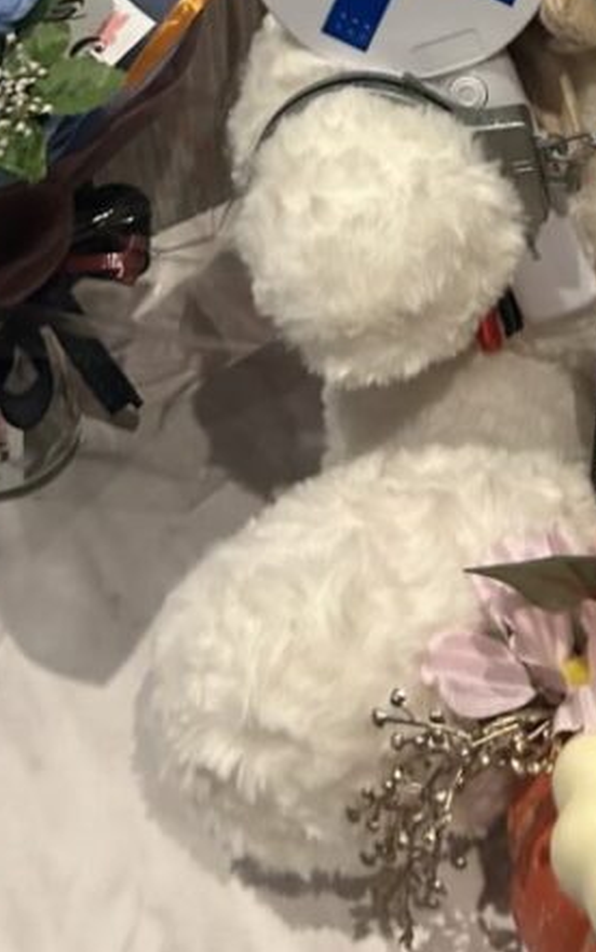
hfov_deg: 19.9
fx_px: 1662
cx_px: 559
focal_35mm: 64
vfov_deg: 29.0
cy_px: -93
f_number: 1.5
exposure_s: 1/40
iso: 640
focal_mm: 5.7
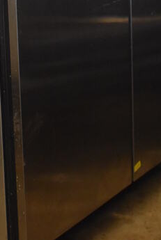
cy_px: -67
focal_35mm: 111
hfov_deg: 12.3
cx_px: 23
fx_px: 742
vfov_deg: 17.3
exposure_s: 1/125
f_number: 4.2
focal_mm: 28
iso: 2800
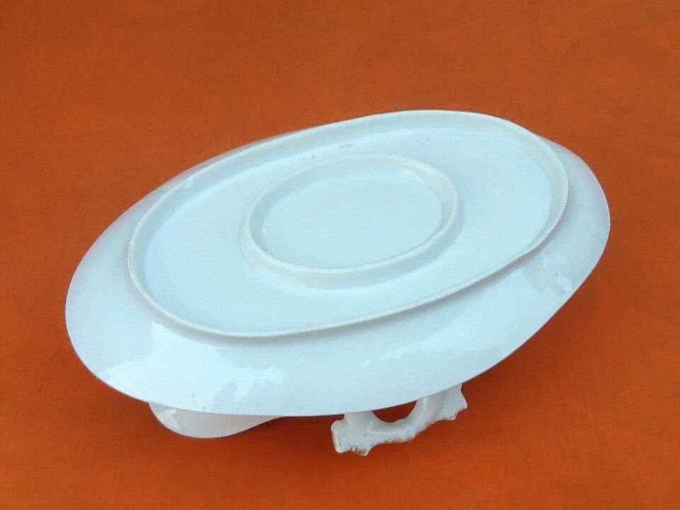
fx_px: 864
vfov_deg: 32.9
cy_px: 255
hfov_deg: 42.9
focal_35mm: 44
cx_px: 340
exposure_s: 1/30
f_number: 2.4
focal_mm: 2.03
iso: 40
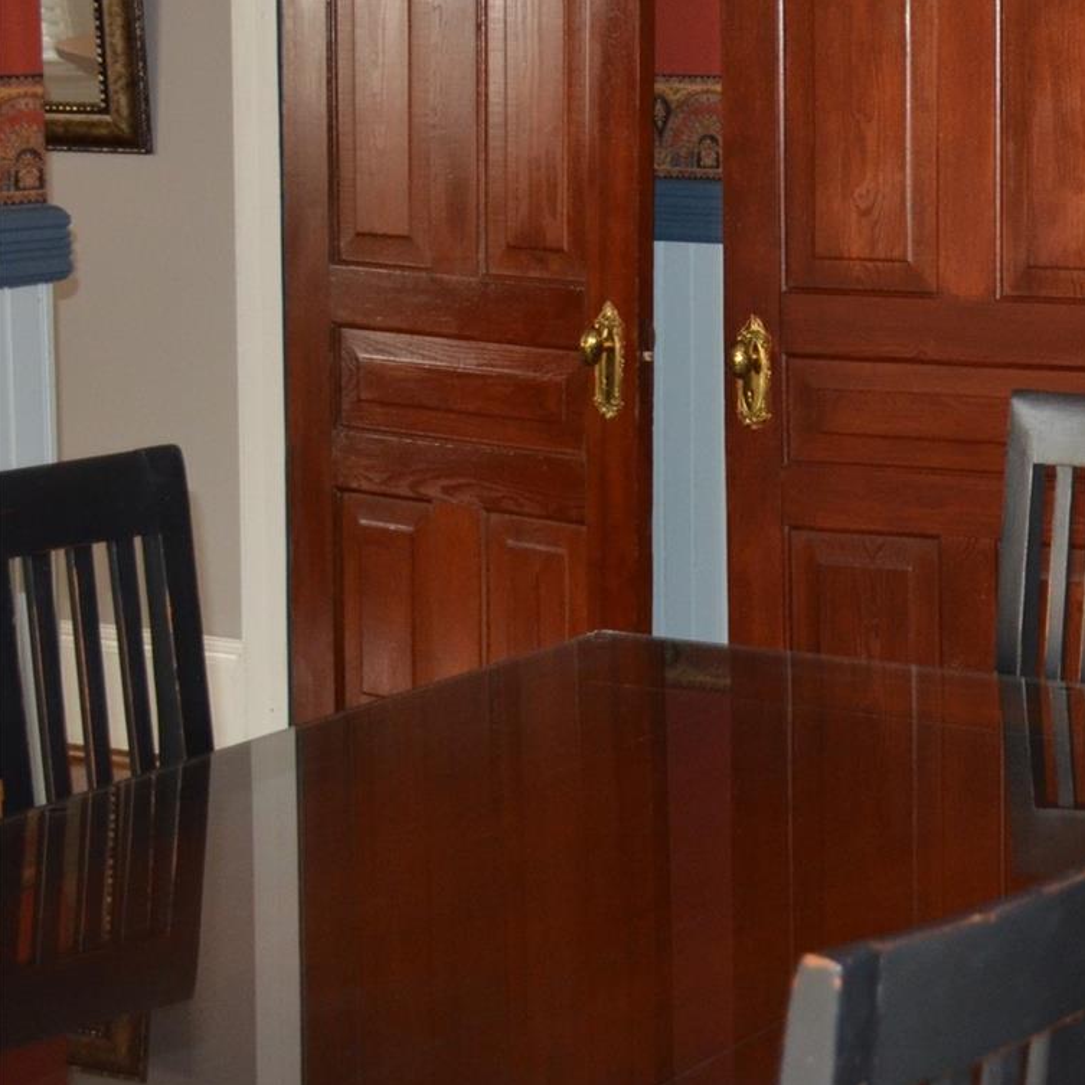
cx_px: 1473
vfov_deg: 20.6
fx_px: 2943
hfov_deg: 19.1
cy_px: 189
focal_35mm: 83
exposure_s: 1/60
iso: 800
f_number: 3.8
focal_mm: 24
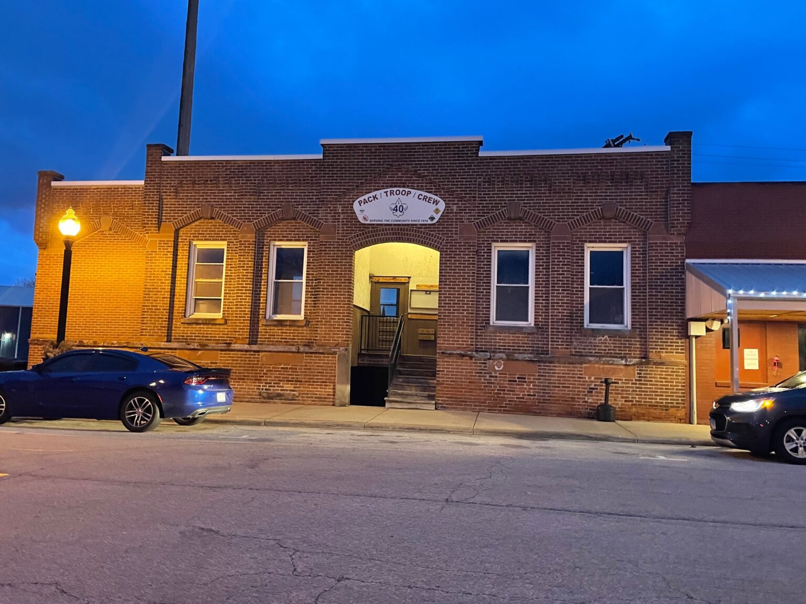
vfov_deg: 53.1
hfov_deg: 67.3
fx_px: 605
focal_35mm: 26
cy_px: 302
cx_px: 403
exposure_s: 1/30
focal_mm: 4.2
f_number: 1.6
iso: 1000
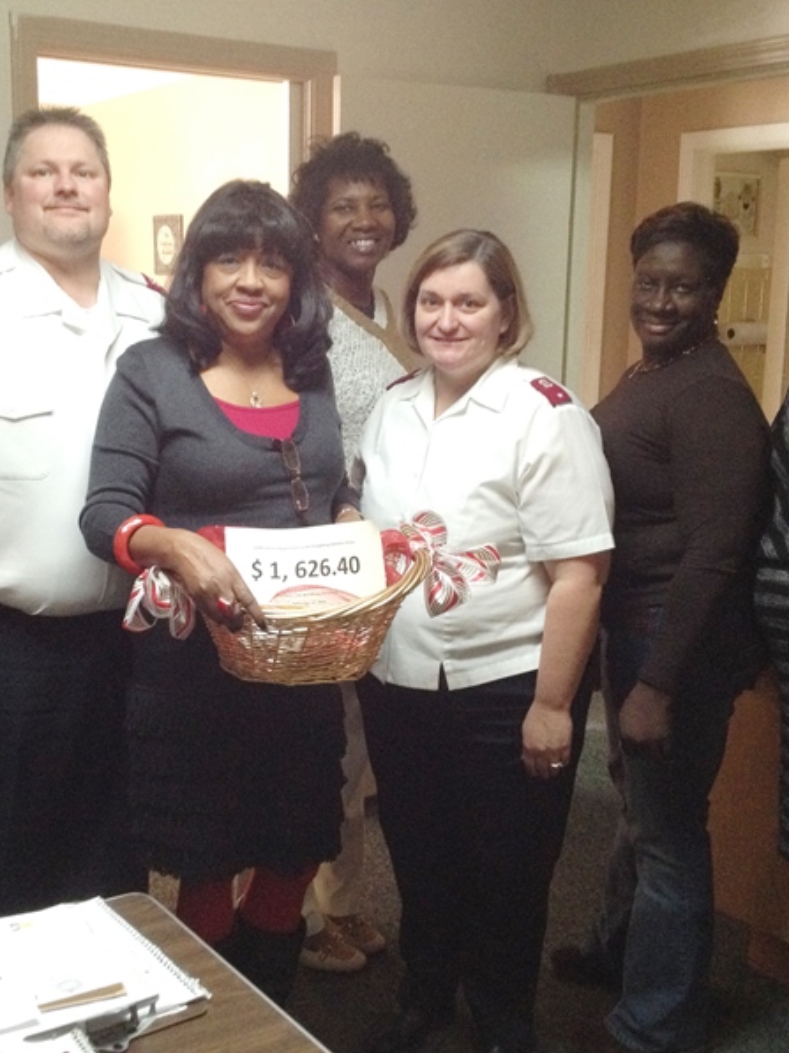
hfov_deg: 30.8
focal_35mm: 47
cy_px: 525
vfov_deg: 40.4
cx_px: 314
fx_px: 1428
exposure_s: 1/20
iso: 320
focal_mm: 4.28
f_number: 2.4
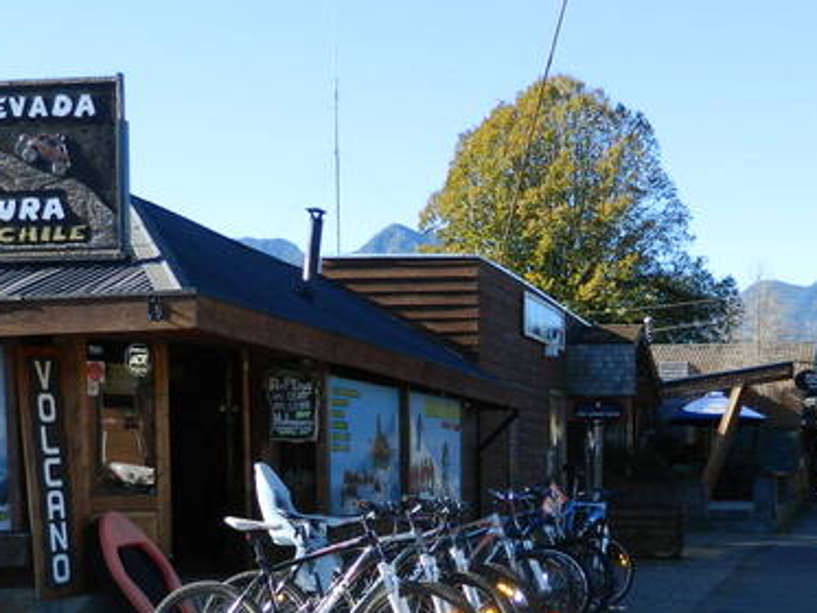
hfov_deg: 31.7
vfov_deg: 23.7
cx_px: 602
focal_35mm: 60
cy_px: 563
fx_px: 1417
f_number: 3.2
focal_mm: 5.1
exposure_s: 1/400
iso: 110
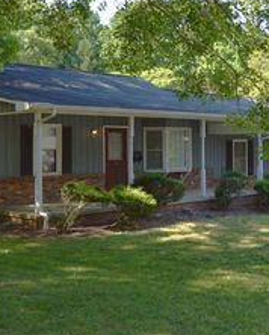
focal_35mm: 57
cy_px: 134
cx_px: 271
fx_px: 566
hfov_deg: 25.4
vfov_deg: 32.9
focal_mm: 18
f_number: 5.6
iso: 100
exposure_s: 1/125
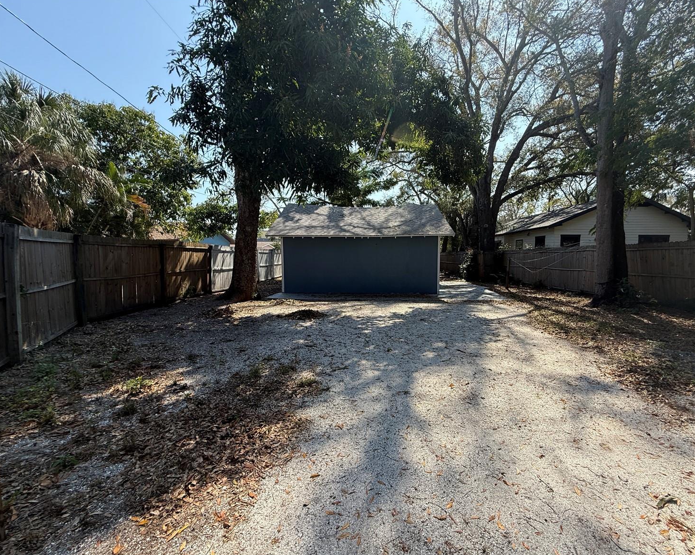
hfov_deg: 96.5
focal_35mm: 15
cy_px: 281
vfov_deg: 84.0
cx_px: 379
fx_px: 308
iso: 64
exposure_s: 1/1167
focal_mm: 2.22
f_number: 2.2
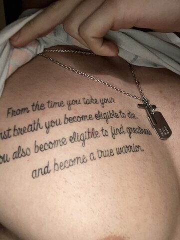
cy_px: 120
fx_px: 221
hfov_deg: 44.2
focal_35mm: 32
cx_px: 90
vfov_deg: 56.8
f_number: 2.2
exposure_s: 1/40
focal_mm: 2.87
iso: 125
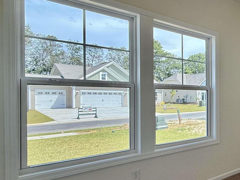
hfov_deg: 44.4
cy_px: 99
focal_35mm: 32
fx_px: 222
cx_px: 260
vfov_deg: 44.1
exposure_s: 1/301
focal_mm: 2.22
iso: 64
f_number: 2.2
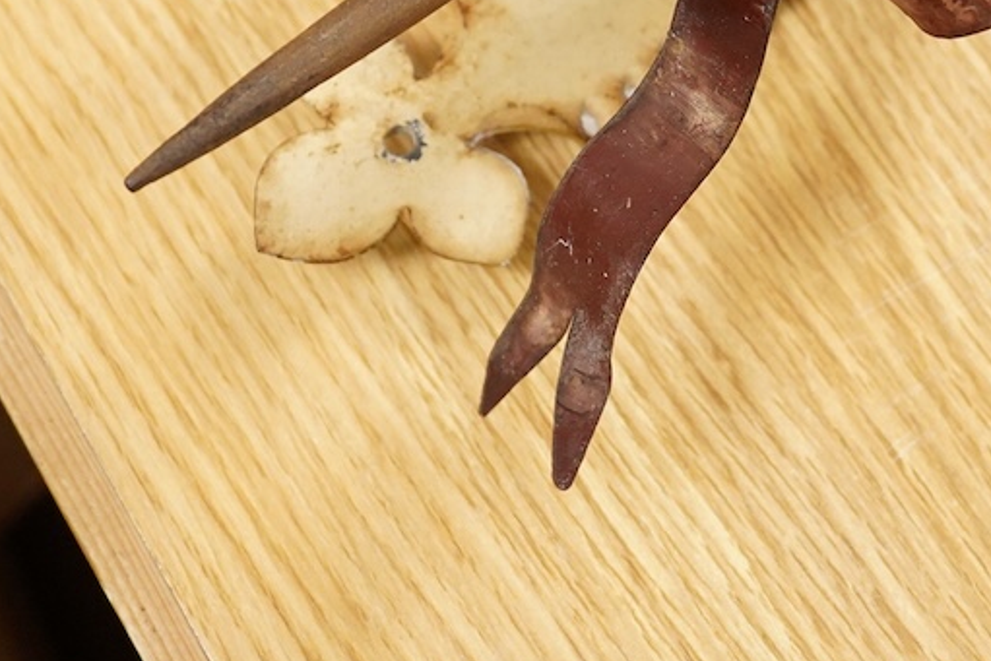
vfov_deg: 13.6
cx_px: 670
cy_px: -45
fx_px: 2726
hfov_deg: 20.5
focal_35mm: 99
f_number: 3.5
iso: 2500
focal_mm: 30
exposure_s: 1/250
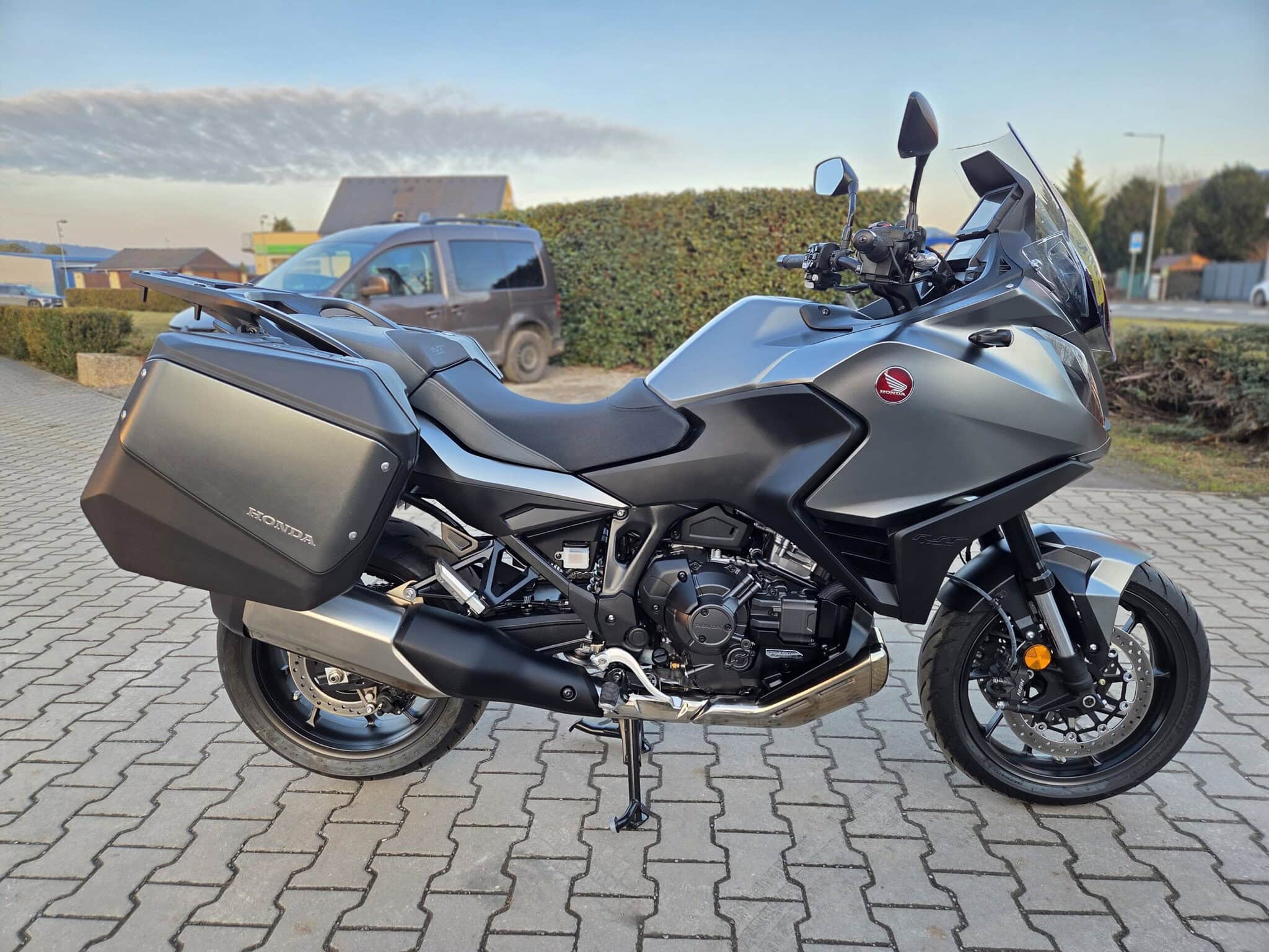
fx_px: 843
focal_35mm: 23
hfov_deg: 73.9
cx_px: 634
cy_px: 476
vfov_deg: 58.9
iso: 80
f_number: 1.8
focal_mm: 5.4
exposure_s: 1/180
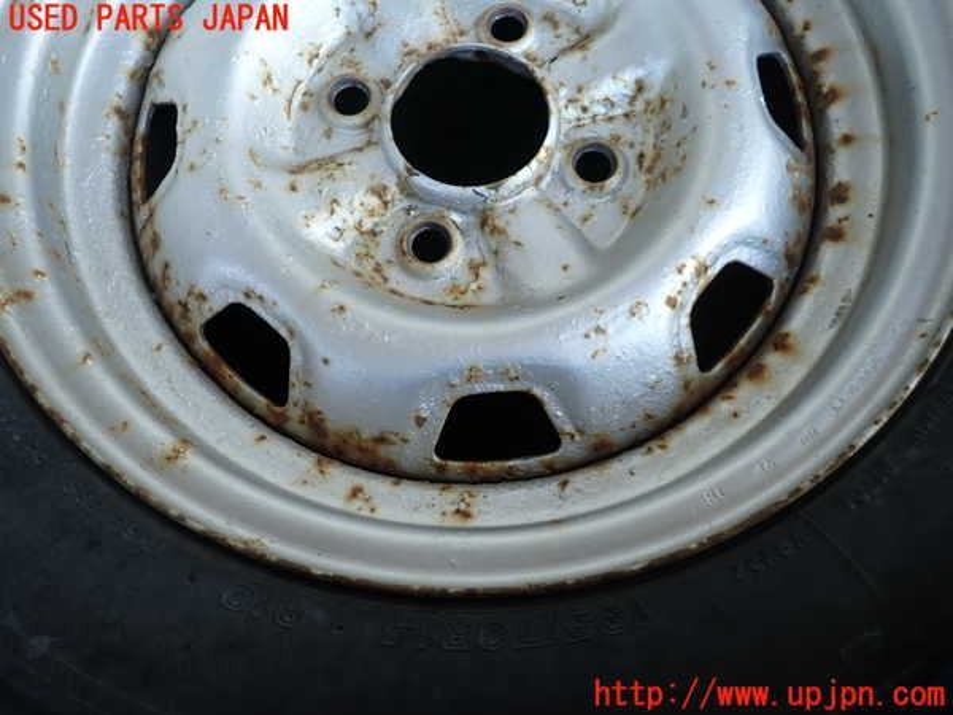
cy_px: 358
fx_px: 688
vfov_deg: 54.9
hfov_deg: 69.4
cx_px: 476
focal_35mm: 25
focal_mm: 4.5
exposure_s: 1/125
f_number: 2
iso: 125
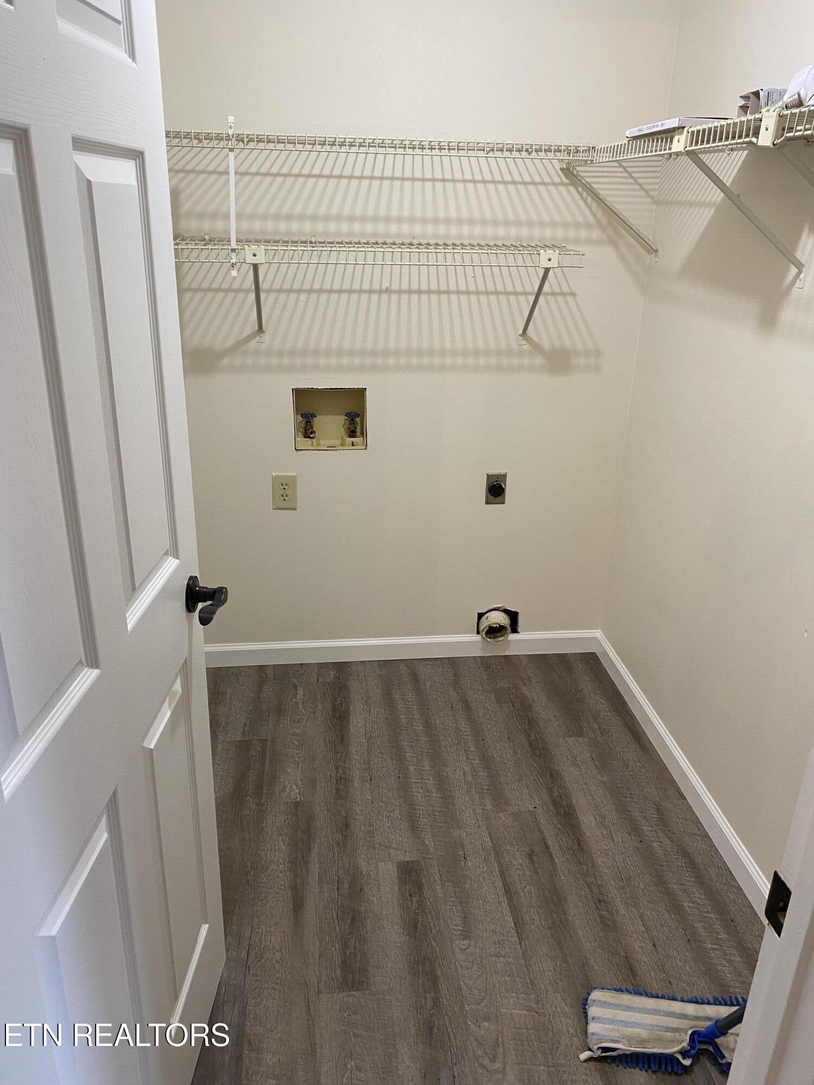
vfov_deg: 67.3
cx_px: 407
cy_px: 542
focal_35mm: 26
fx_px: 815
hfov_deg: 53.1
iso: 100
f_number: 1.8
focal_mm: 4.25
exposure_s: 1/60
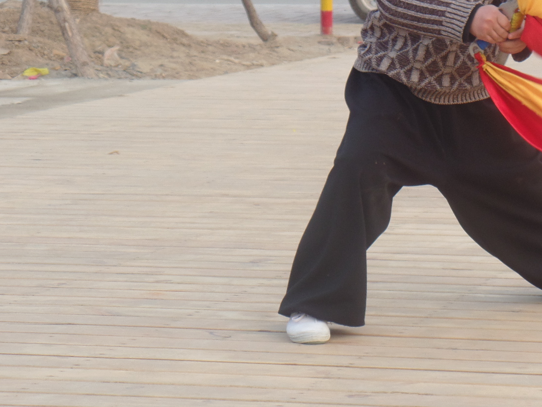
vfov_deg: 8.9
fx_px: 2615
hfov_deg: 11.8
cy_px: 49
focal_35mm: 167
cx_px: 465
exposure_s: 1/125
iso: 80
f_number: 3.9
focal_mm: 16.5
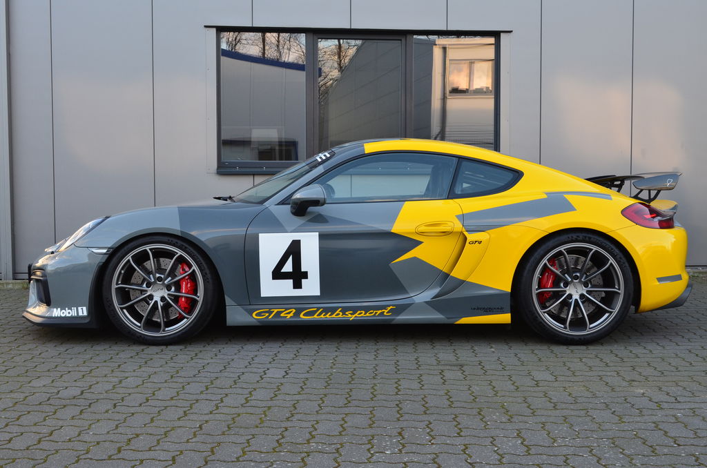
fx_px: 852
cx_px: 354
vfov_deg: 30.7
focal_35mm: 44
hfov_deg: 45.0
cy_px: 234
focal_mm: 29
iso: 640
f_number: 8
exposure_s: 1/60
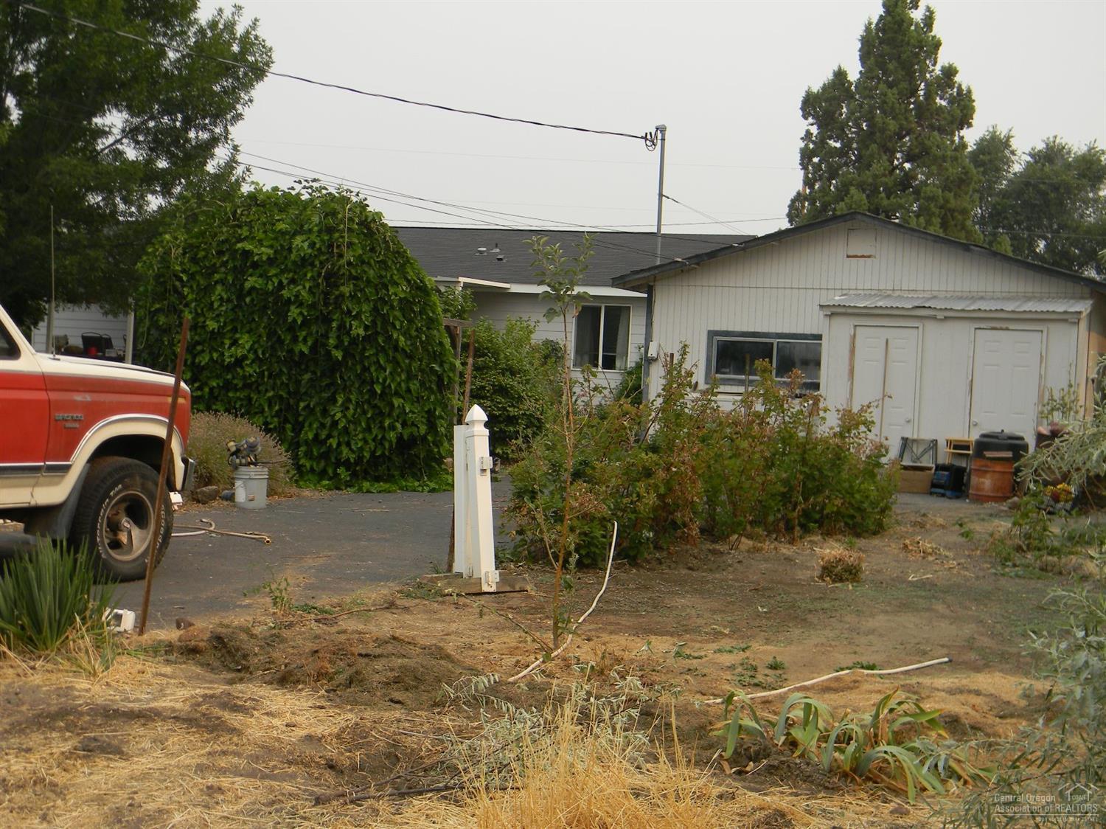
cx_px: 553
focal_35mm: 47
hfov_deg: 40.4
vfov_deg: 30.9
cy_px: 414
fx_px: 1501
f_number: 3.9
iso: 80
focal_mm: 8.6
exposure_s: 1/487
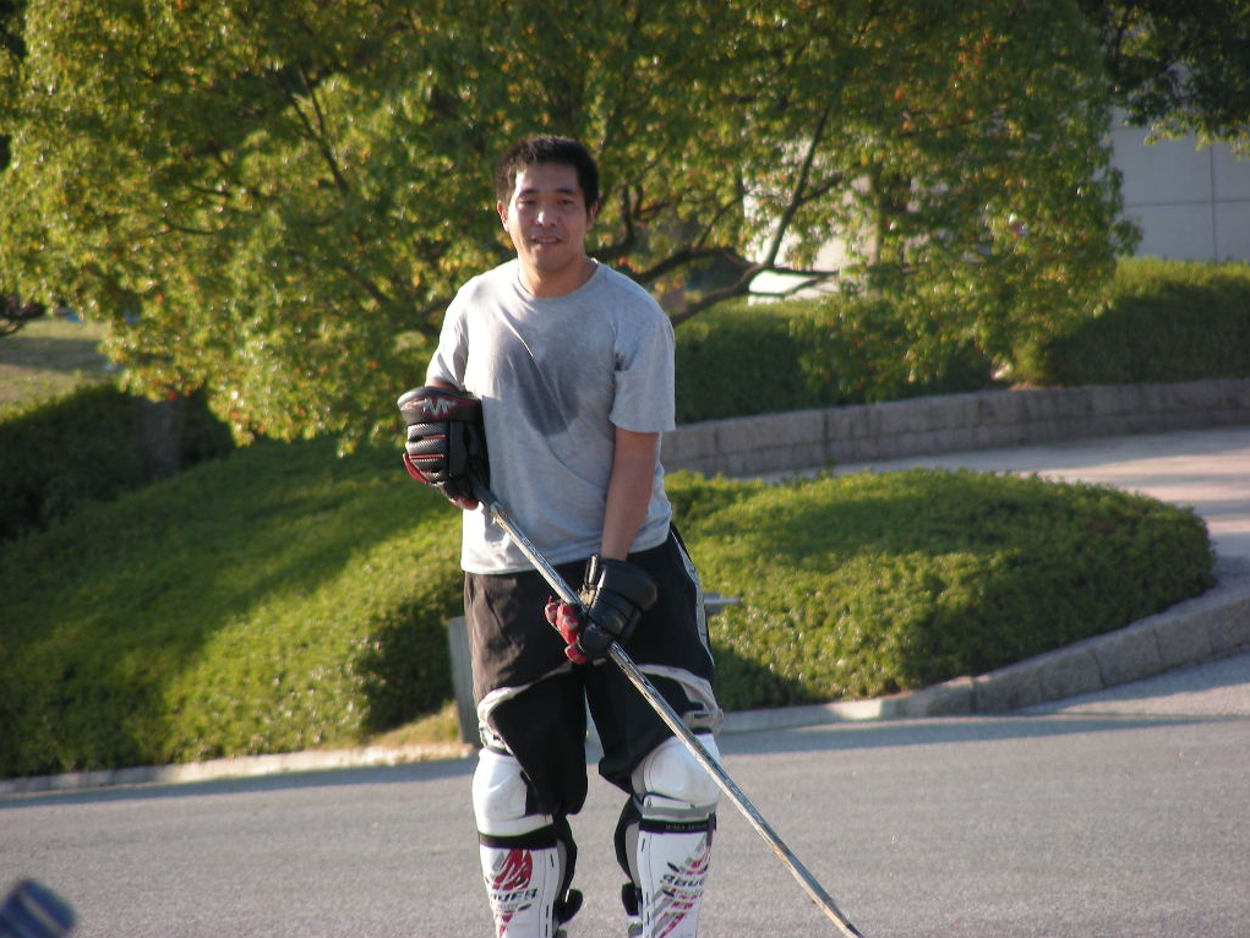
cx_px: 626
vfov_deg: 3.9
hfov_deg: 5.2
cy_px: 469
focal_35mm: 381
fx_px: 13760
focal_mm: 63.3
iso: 50
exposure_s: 1/173
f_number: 3.5
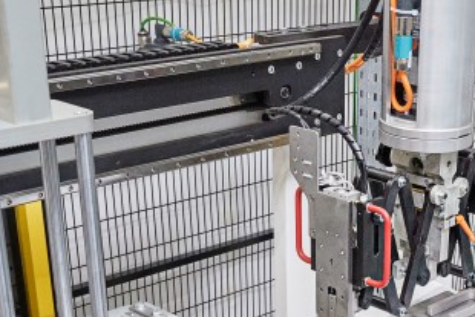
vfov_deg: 16.2
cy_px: 378
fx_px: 1069
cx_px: 415
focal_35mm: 81
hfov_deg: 24.4
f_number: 8
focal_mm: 28
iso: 3200
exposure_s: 1/125
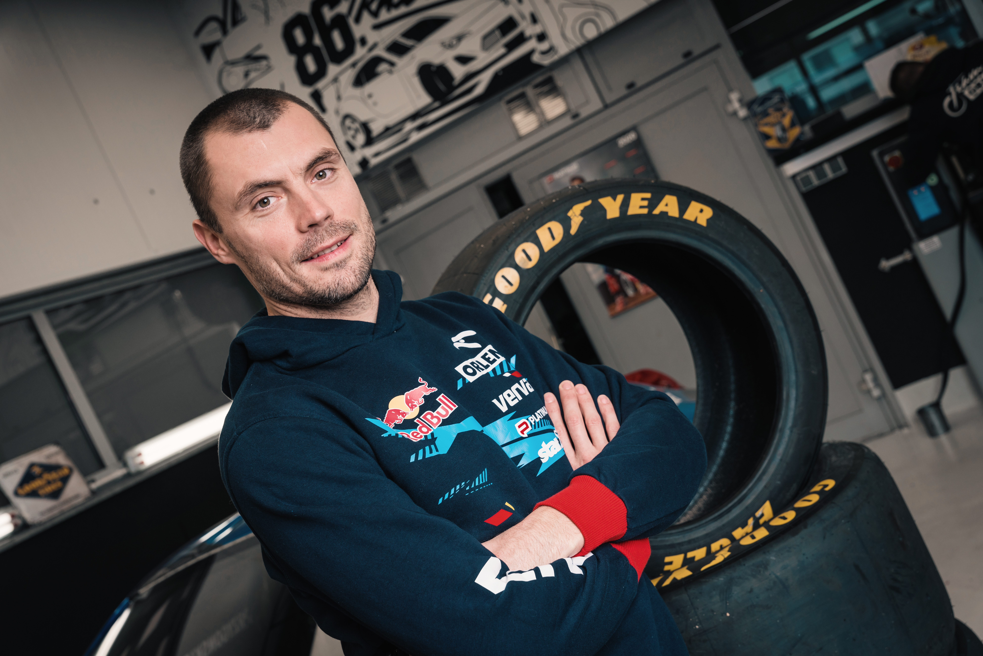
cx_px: 492
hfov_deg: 46.3
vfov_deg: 31.8
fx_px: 1150
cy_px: 328
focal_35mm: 42
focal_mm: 42.1
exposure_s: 1/160
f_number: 5.6
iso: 200
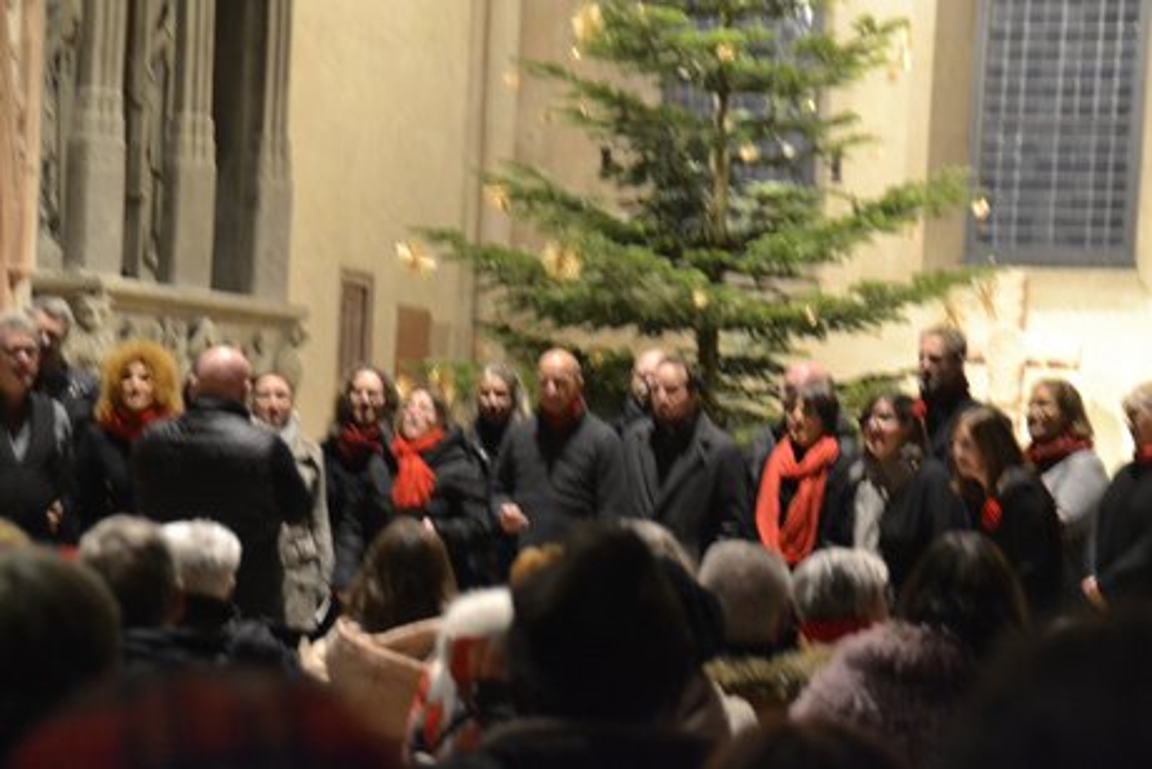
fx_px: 4561
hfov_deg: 14.4
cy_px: 384
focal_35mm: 142
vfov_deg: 9.6
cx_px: 576
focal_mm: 95
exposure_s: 1/15
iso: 3200
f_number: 5.6
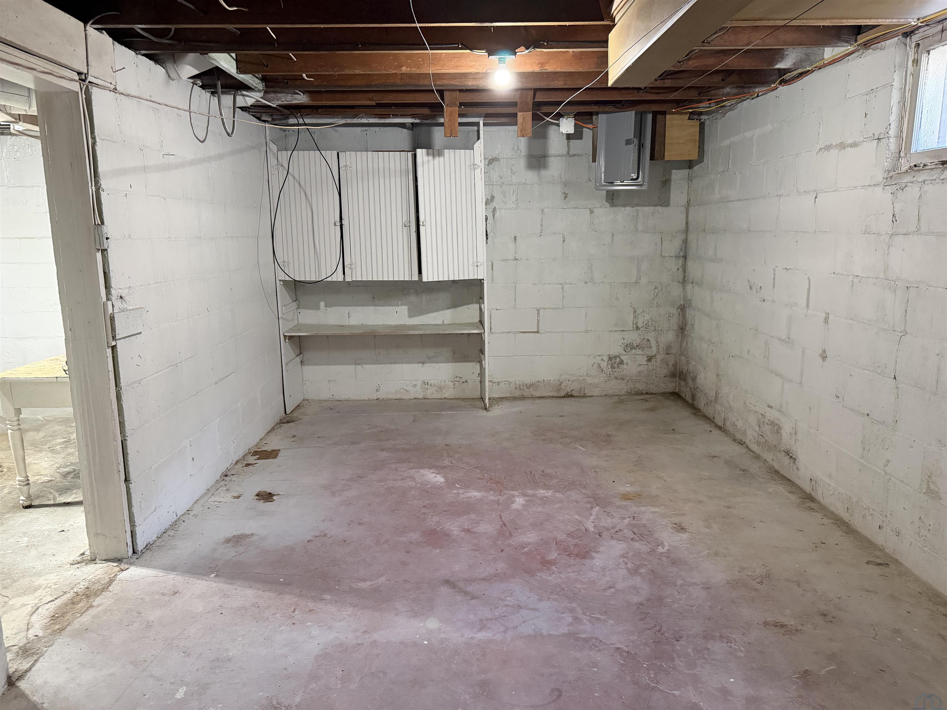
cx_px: 474
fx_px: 657
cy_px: 355
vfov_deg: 56.8
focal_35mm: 24
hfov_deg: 71.6
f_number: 1.78
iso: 500
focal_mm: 6.76
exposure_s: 1/60
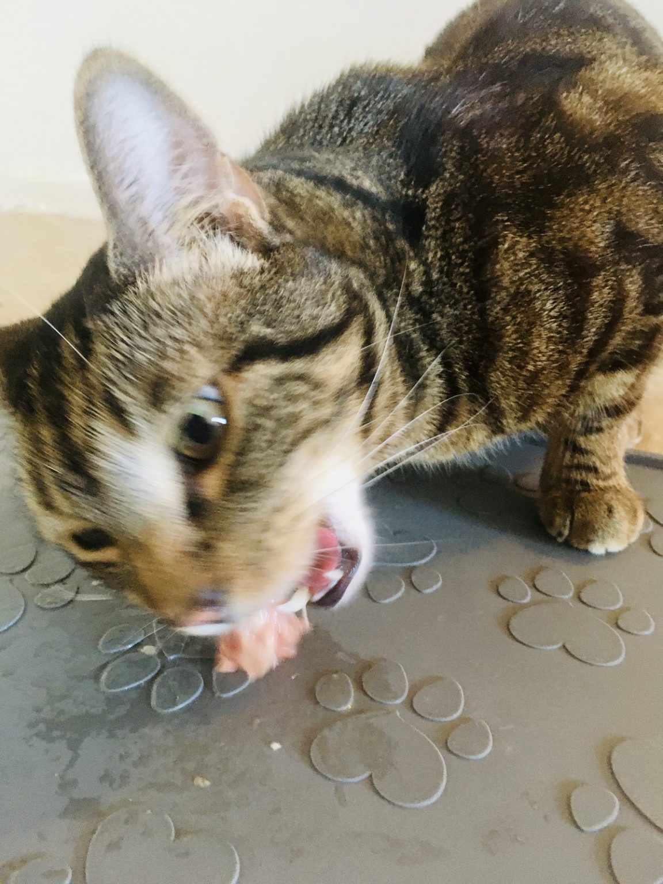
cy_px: 442
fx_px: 741
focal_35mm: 29
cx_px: 332
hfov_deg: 48.2
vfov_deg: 61.7
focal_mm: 4.15
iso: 200
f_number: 2.2
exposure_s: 1/15
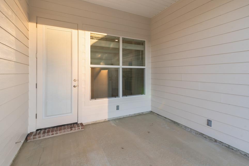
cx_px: 128
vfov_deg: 70.4
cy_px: 79
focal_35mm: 17
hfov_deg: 93.2
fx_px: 118
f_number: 8
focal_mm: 16
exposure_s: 1/250
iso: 400
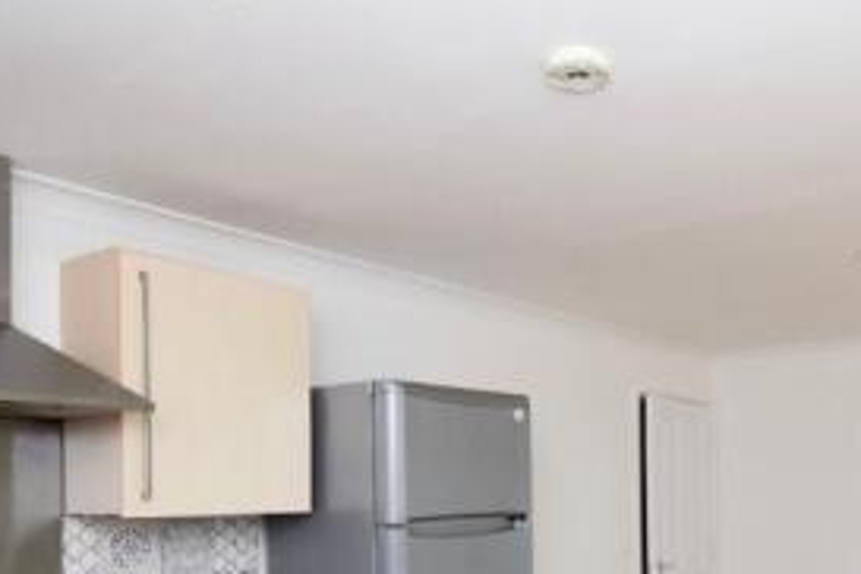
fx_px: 861
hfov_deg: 51.0
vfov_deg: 35.7
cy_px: 456
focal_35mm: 36
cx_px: 639
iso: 800
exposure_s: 1/90
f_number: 4.8
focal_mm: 10
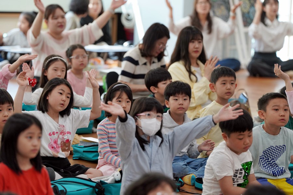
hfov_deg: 10.3
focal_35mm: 200
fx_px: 1628
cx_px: 146
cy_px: 98
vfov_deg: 6.9
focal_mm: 200
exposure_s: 1/250
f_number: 4
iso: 1600
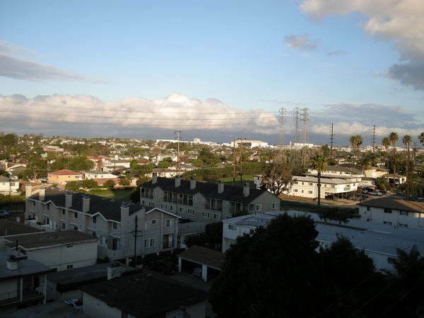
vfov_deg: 38.7
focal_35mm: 37
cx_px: 212
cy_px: 159
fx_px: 453
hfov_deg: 50.1
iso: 64
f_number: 2.8
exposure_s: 1/486
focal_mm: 7.9
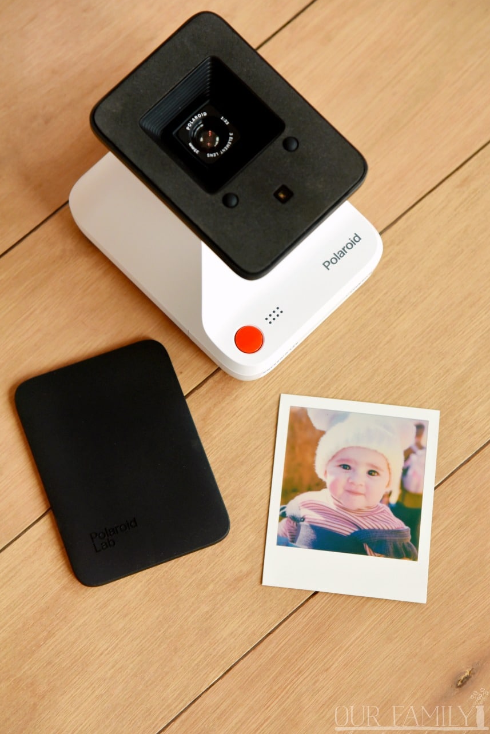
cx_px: 244
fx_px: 2570
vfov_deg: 16.3
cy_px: 369
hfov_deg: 10.9
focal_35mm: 126
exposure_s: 1/100
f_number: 5
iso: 800
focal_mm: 120
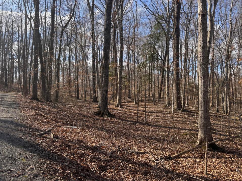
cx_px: 121
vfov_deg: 56.8
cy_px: 90
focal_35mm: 24
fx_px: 168
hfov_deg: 71.6
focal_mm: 6.76
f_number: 1.78
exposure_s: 1/1339
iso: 80
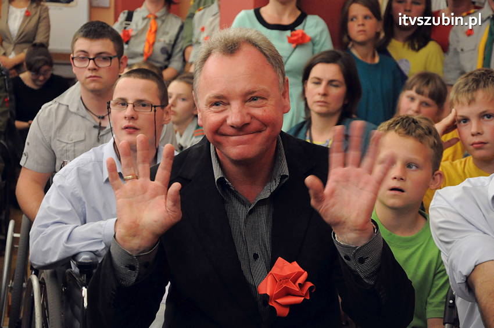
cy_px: 164
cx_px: 247
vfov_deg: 14.7
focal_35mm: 93
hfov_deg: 21.9
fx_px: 1275
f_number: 5.6
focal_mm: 62
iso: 2500
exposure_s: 1/80
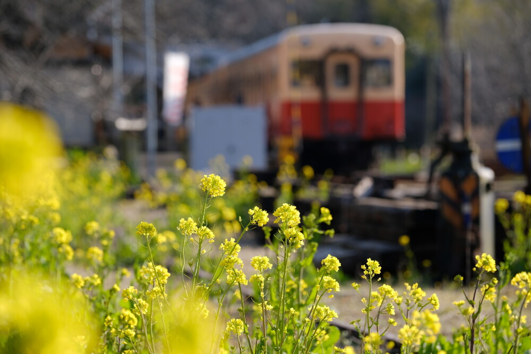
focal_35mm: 210
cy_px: 177
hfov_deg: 9.8
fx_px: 3096
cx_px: 266
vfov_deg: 6.5
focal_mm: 140
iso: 200
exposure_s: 1/420
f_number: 5
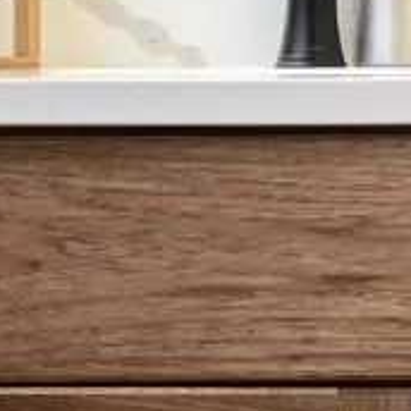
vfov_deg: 8.8
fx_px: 2660
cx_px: -62
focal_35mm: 198
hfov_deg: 8.7
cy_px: 300
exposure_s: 1/40
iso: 320
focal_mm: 9
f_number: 2.8
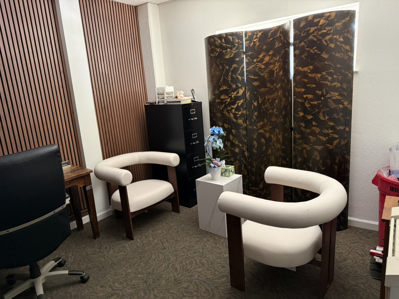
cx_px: 200
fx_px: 277
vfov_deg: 56.8
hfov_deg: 71.6
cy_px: 150
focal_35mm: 24
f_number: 1.78
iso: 800
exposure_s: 1/42
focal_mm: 6.76
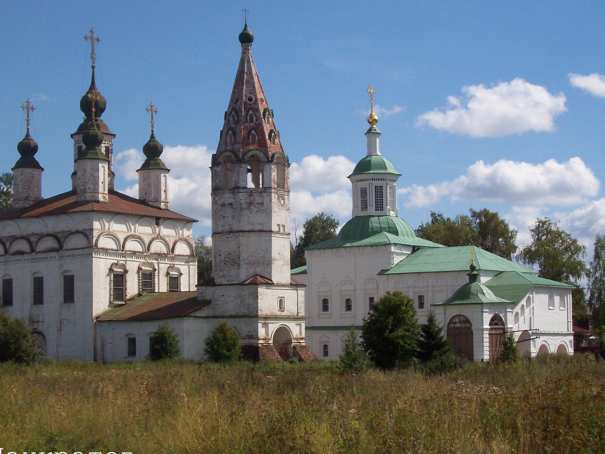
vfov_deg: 19.1
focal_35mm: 77
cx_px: 277
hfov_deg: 25.3
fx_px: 1345
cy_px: 225
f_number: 6.7
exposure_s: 1/768
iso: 80
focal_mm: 11.6
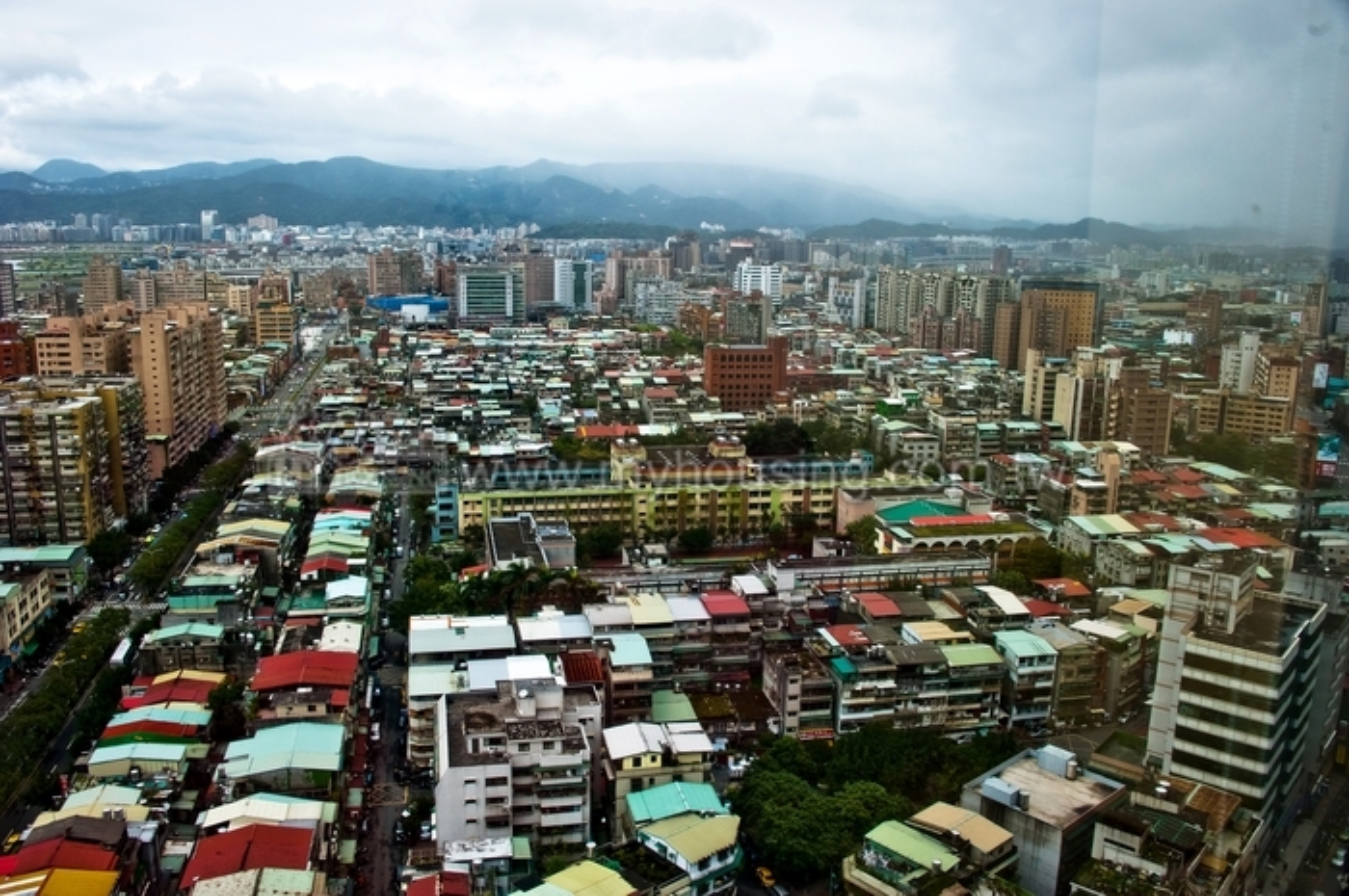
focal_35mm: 28
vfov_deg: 46.3
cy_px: 448
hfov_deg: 65.5
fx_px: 1048
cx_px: 674
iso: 640
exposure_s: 1/100
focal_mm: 28
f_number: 8
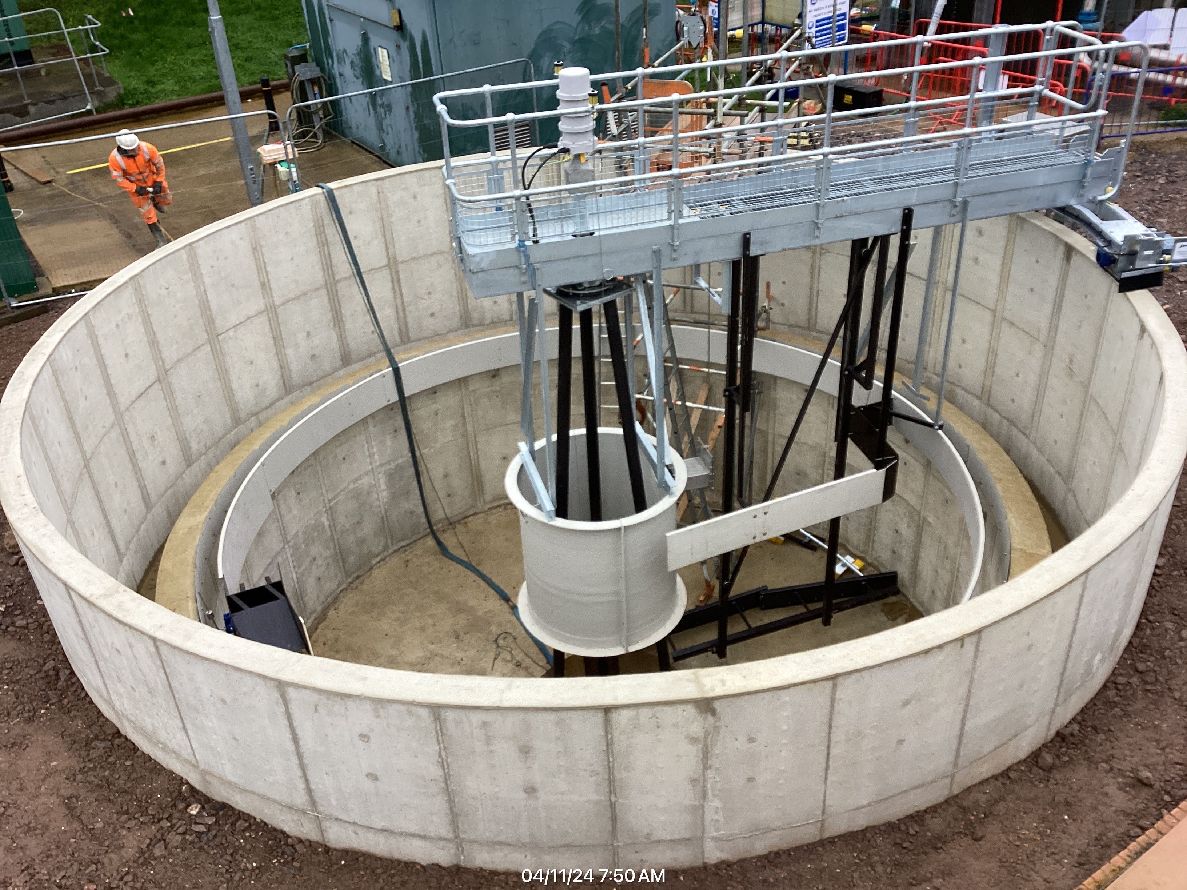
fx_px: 1063
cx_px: 594
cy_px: 445
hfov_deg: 58.4
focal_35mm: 31
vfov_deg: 45.4
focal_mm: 3.3
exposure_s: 1/100
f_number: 2.4
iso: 80
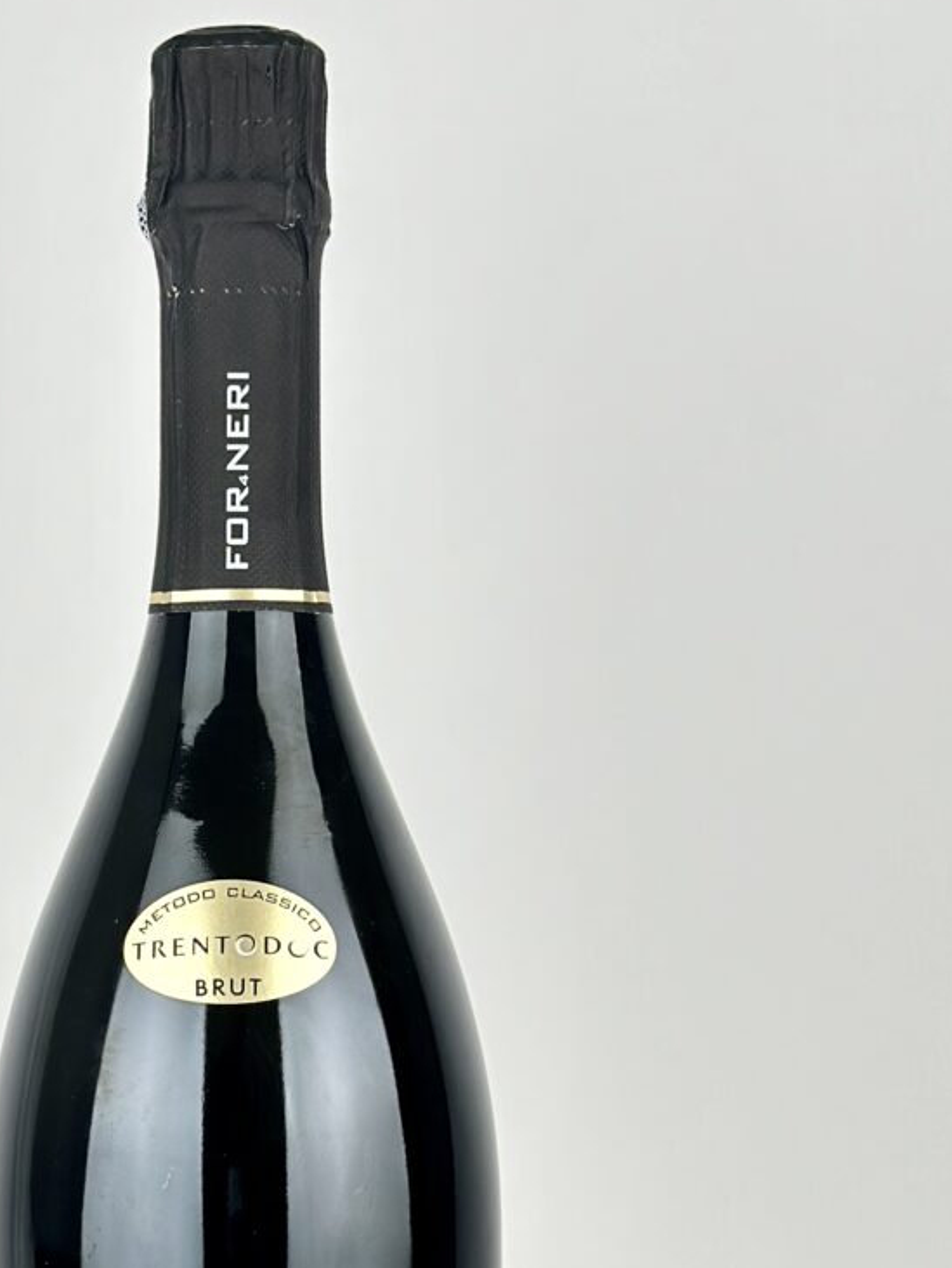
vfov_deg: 18.6
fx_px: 3847
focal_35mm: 105
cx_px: 224
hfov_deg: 14.0
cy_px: 862
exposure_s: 1/215
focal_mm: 6.86
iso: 80
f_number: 1.78
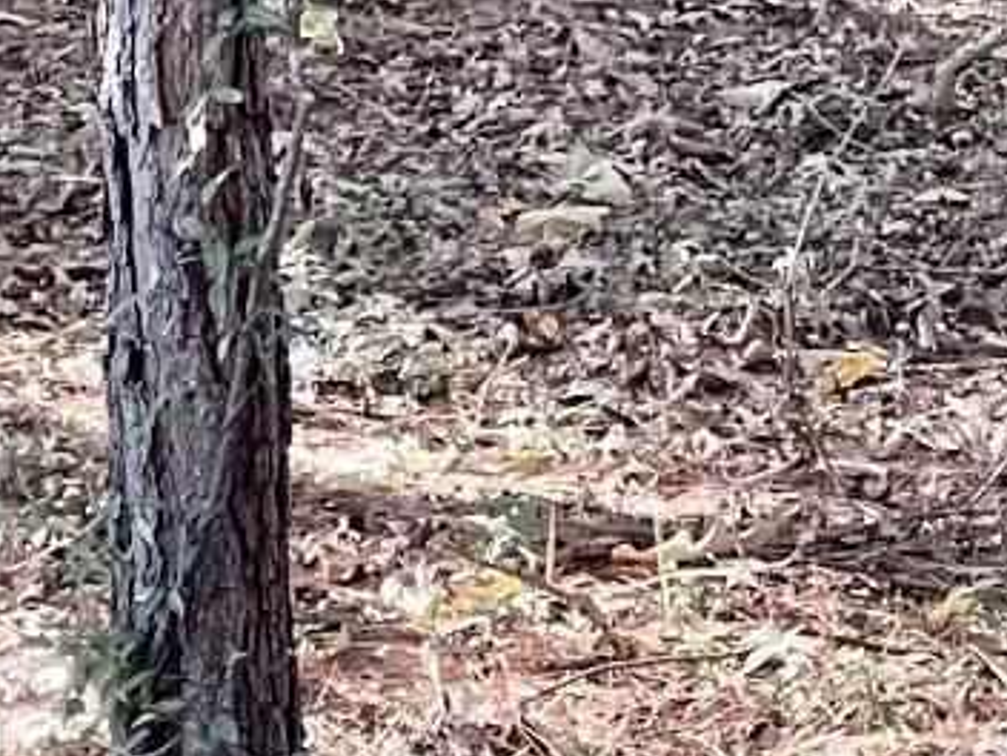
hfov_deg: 5.4
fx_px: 10676
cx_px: 1207
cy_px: -364
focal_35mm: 367
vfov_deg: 4.0
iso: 200
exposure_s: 1/88
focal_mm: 7.5
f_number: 2.2
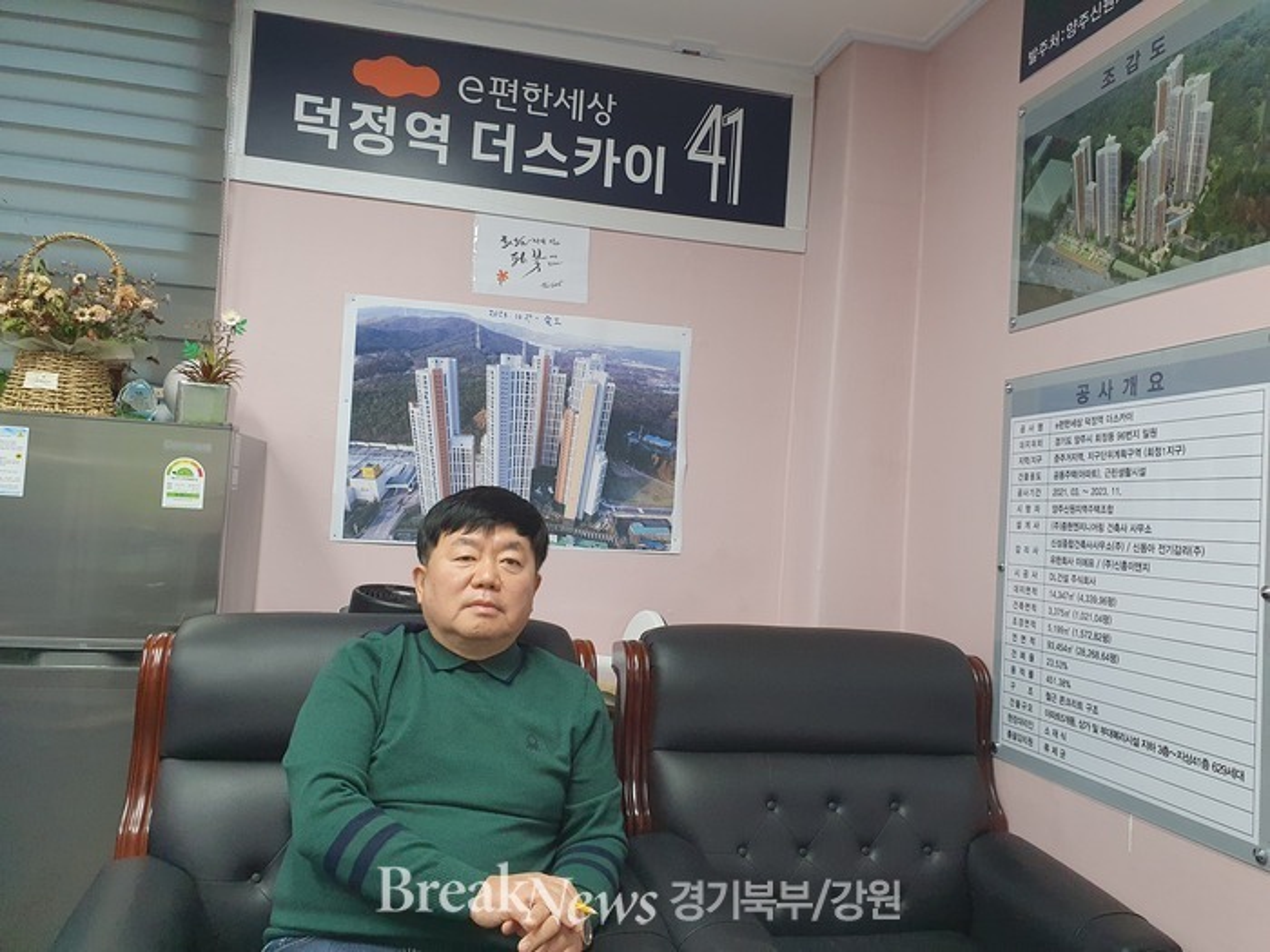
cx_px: 635
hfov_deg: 67.3
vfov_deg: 53.1
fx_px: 954
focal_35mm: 26
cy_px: 476
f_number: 2.4
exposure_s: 1/120
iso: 320
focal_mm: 4.32
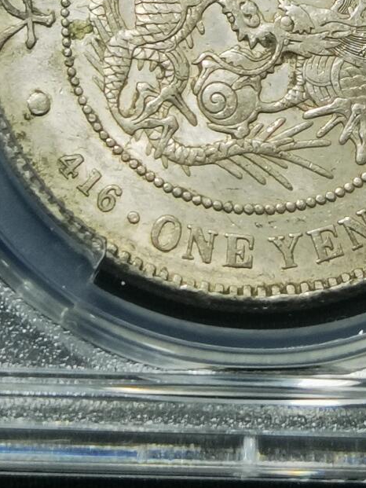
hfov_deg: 8.5
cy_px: -97
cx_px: 265
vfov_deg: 11.1
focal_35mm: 174
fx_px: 2452
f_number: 1.9
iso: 80
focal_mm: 6.67
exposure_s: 1/100
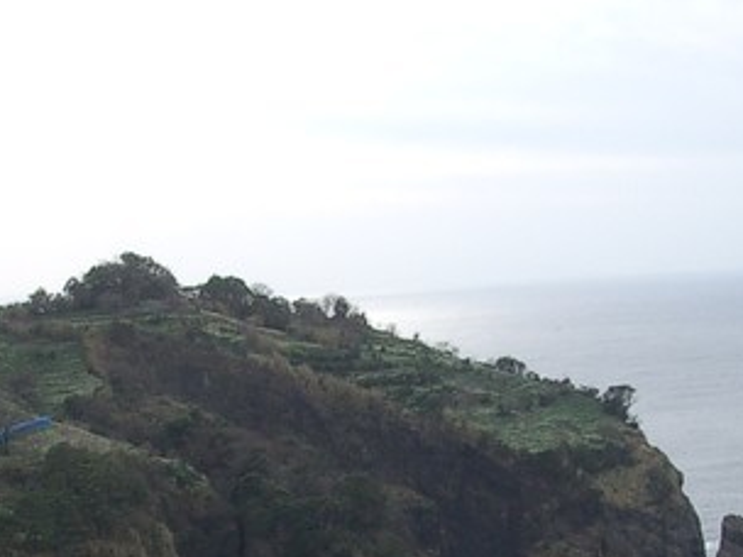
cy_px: 677
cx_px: 306
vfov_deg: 15.5
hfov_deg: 21.3
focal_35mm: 92
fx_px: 1975
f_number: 4.3
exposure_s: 1/250
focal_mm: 5.8
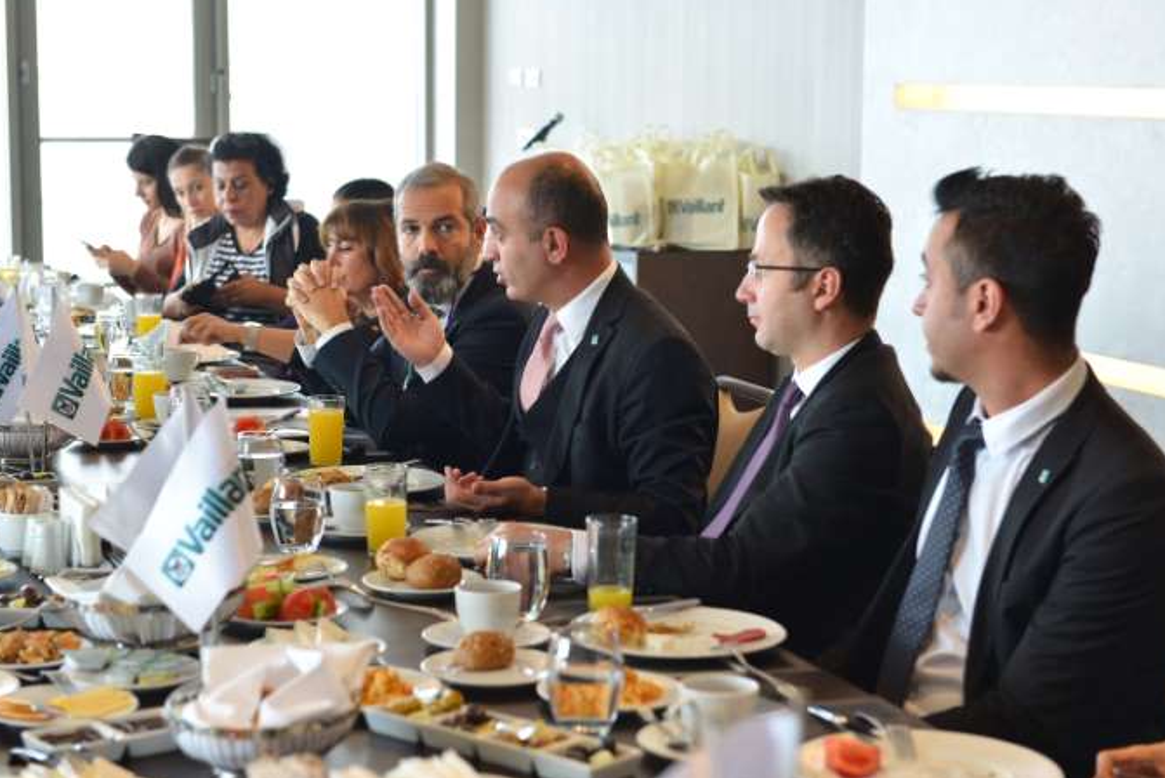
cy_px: 399
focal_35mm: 75
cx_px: 556
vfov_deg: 18.2
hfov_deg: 27.0
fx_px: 2428
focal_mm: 70
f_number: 4.5
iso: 640
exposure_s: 1/100
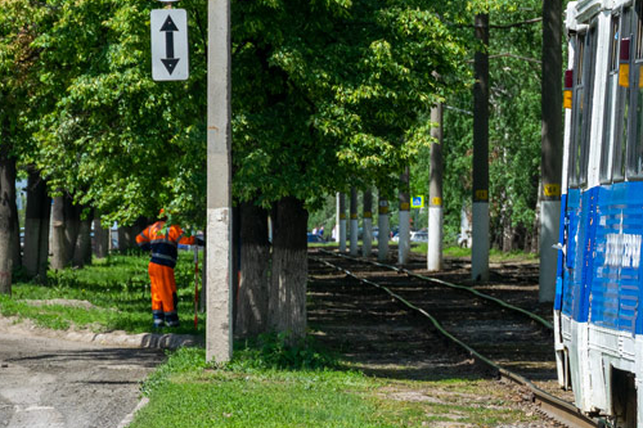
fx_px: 5829
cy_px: 57
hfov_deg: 6.3
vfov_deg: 4.2
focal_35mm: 326
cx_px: 898
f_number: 5.6
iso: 100
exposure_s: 1/500
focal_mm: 75
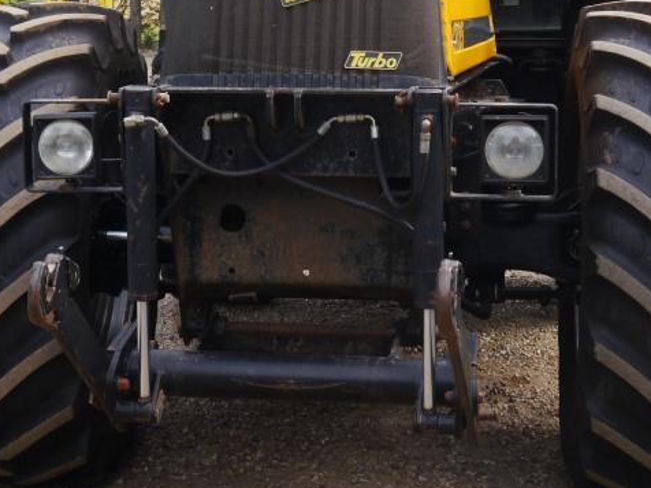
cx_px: 335
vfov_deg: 16.9
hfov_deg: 22.8
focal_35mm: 86
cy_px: 25
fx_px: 1617
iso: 160
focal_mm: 20
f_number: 5
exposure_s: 1/160
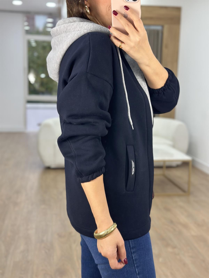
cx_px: 104
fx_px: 386
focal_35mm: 48
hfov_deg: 30.3
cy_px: 139
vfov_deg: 39.7
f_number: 1.78
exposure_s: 1/100
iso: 125
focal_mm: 6.86
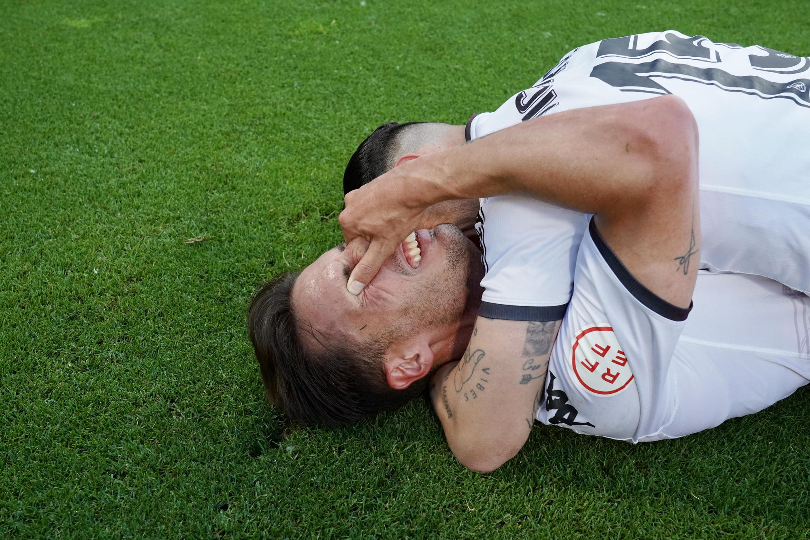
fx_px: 945
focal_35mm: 42
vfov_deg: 31.9
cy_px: 270
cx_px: 405
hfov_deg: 46.4
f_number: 8
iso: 4000
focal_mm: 42
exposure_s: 1/500
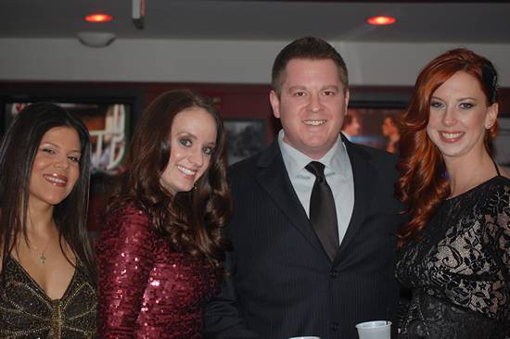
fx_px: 1168
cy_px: 170
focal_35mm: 82
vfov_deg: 16.5
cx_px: 255
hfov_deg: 24.6
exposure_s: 1/60
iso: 400
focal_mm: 55
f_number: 4
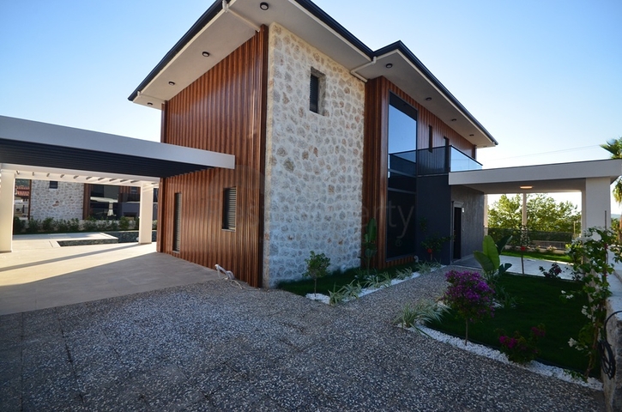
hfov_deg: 100.5
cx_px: 311
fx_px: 259
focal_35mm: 15
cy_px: 206
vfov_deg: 77.1
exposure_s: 1/250
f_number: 10
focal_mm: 10
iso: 400
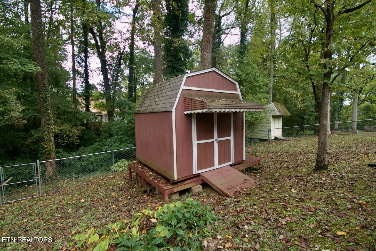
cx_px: 188
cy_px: 126
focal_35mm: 15
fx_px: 157
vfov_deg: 77.4
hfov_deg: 100.4
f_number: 8
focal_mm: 10
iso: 400
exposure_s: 1/250
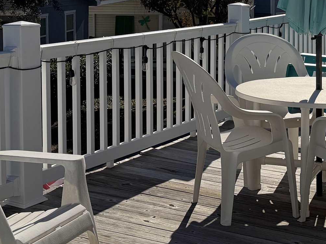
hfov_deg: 26.0
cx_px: 244
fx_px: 697
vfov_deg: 19.3
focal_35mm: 74
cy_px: -4
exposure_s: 1/10309
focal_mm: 6.76
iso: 80
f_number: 1.78
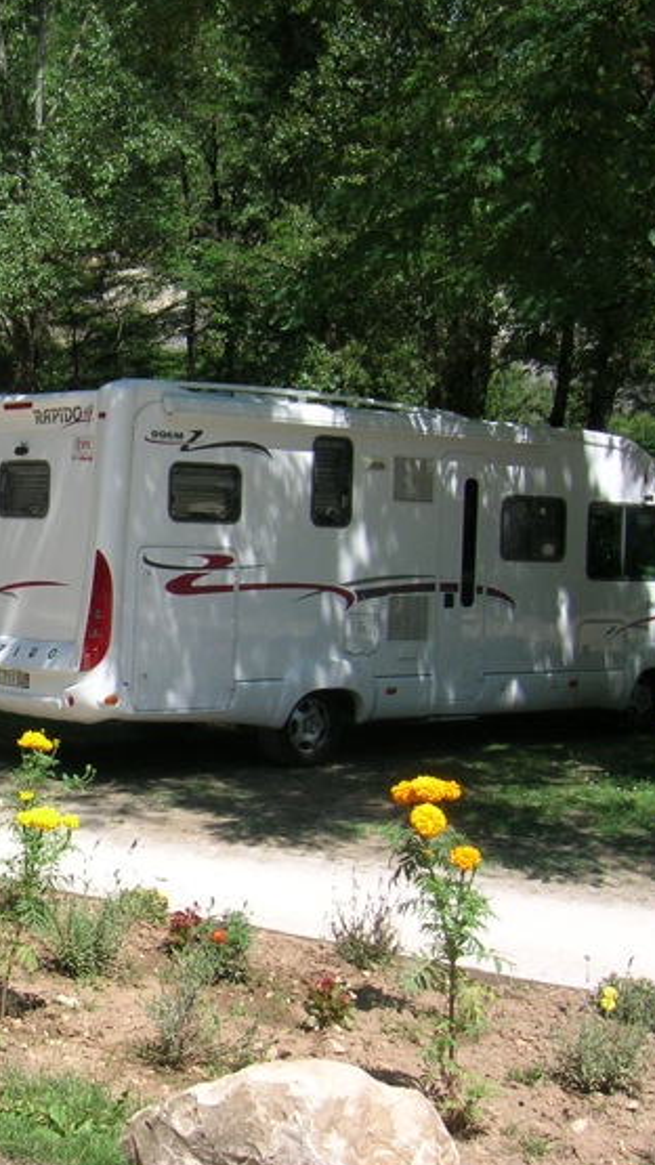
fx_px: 1699
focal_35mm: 55
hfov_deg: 20.7
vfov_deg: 37.8
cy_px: 600
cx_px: -88
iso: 50
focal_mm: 5.8
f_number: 4.9
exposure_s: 1/228
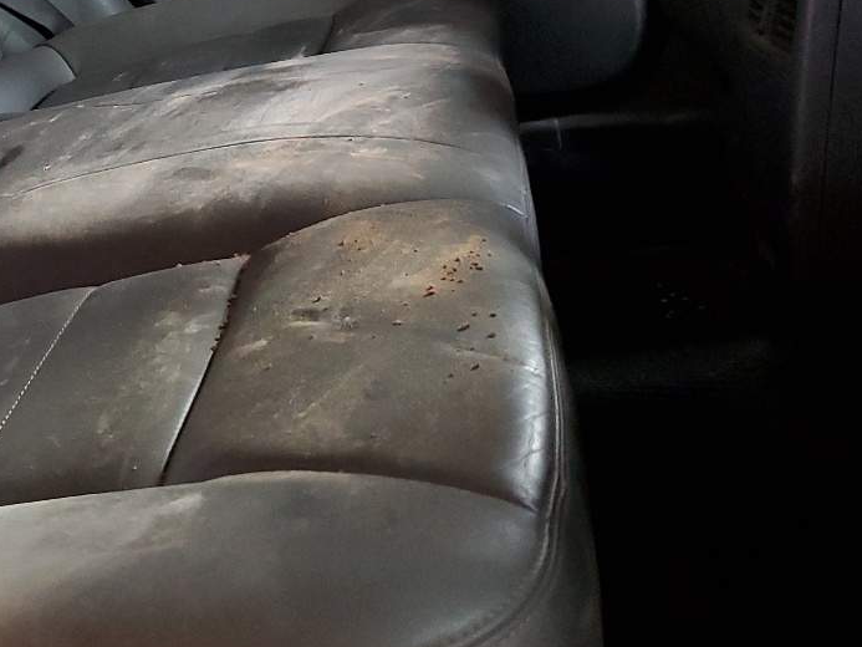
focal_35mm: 60
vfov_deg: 23.7
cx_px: 132
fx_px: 1494
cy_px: 51
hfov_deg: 31.1
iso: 299
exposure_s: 1/20
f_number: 1.5
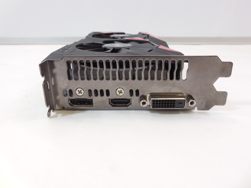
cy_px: 94
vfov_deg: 53.1
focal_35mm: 26
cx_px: 126
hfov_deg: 67.3
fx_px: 189
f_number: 3.5
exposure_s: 1/30
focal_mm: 4.6
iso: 180
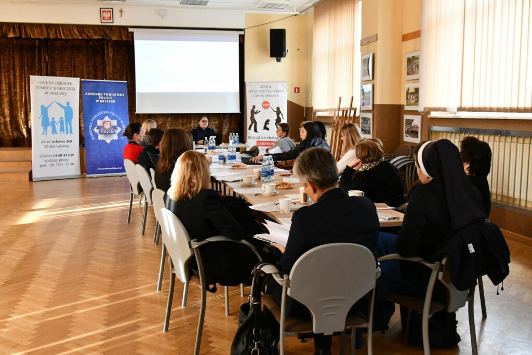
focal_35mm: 36
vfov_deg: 36.9
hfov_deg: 53.1
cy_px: 178
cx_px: 266
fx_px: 532
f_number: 4
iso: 2800
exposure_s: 1/125
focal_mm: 24
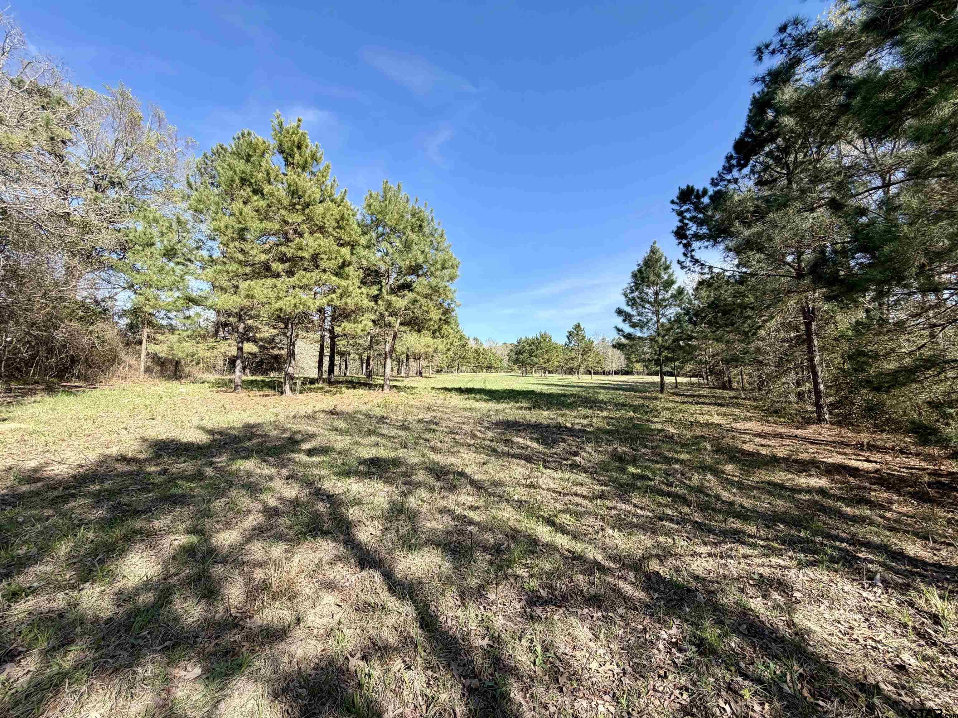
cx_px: 479
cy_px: 359
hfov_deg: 102.1
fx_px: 387
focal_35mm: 14
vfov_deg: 85.7
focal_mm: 2.22
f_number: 2.2
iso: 40
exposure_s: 1/549
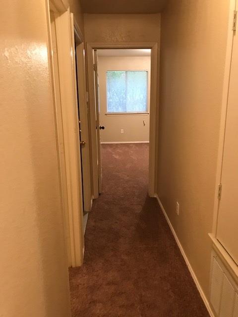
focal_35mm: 28
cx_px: 119
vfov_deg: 63.4
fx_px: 257
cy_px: 158
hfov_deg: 49.7
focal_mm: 3.99
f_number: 1.8
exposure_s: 1/15
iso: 80
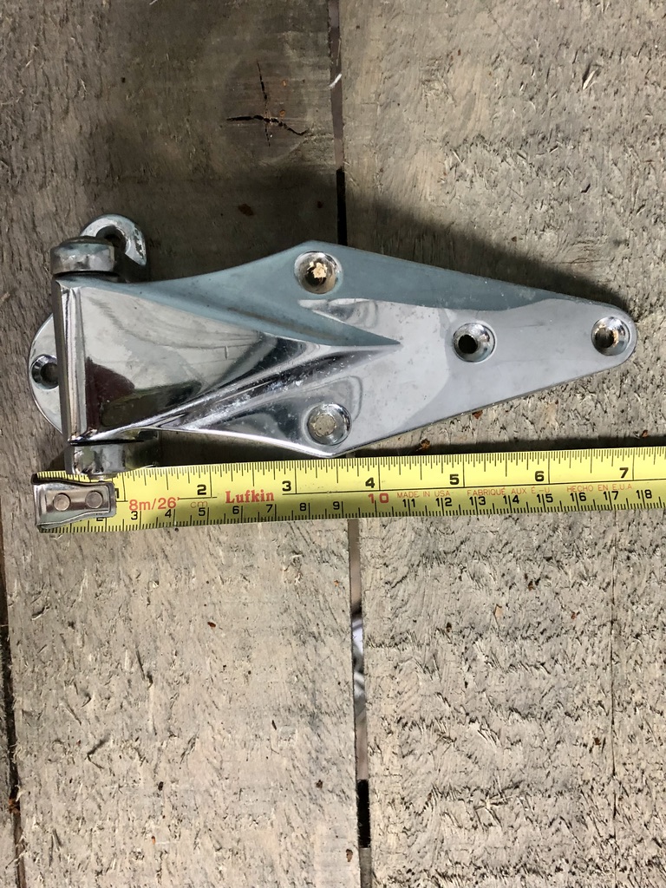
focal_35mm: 28
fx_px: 718
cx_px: 333
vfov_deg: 63.4
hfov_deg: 49.7
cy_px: 444
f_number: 1.8
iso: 100
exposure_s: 1/14
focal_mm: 4
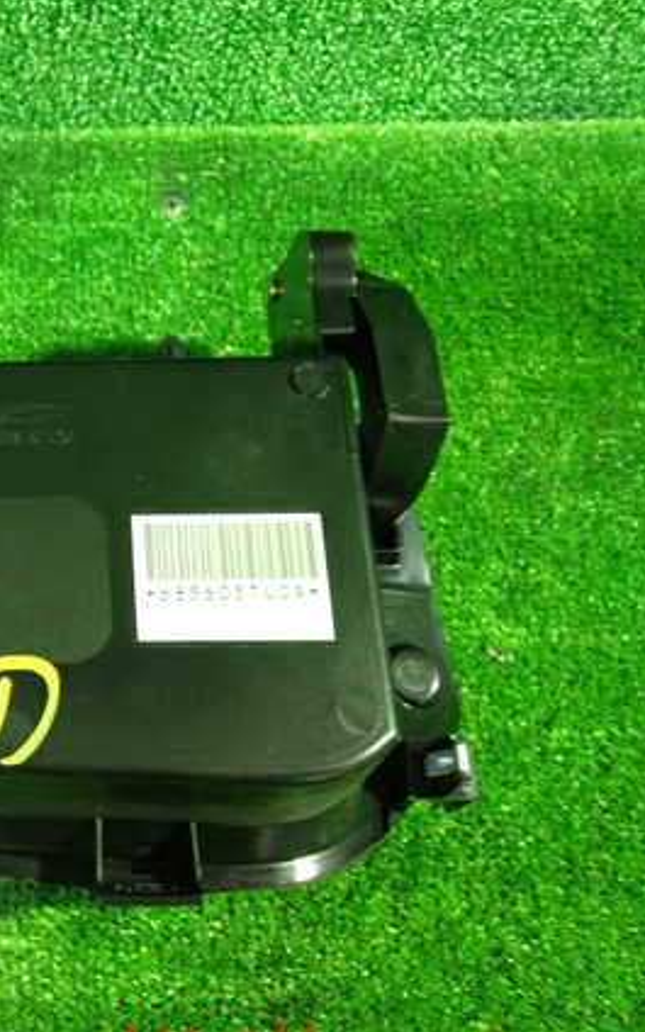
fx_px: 1266
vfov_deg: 44.4
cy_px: 533
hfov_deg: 26.5
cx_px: -54
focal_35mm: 45
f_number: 2.3
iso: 800
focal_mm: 5.4
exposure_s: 1/15
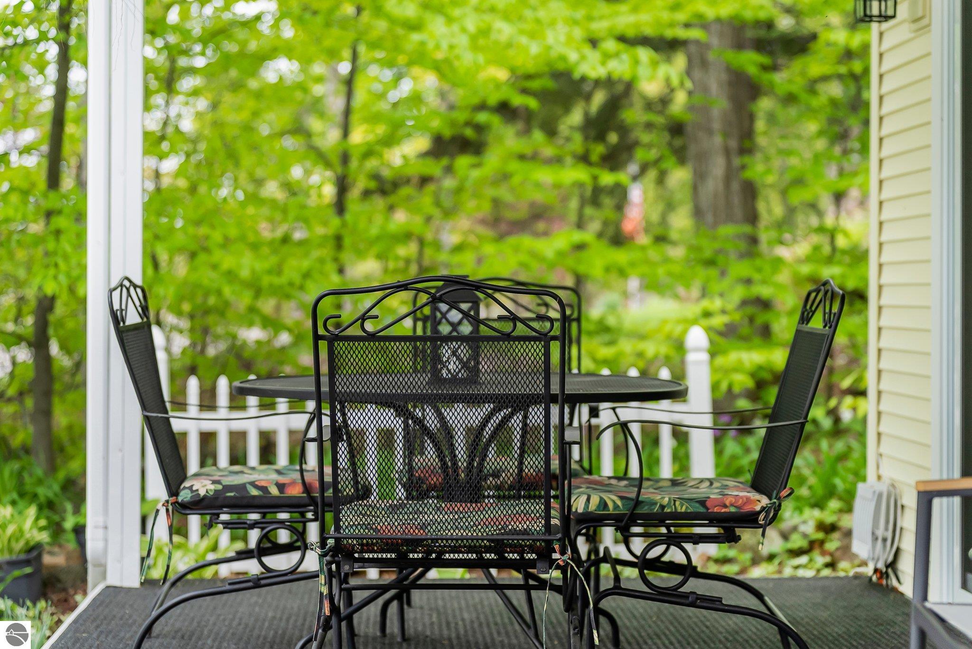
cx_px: 486
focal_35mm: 68
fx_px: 1837
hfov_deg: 29.6
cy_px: 324
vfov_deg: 20.0
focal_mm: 68
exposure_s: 1/1000
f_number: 2.5
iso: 640
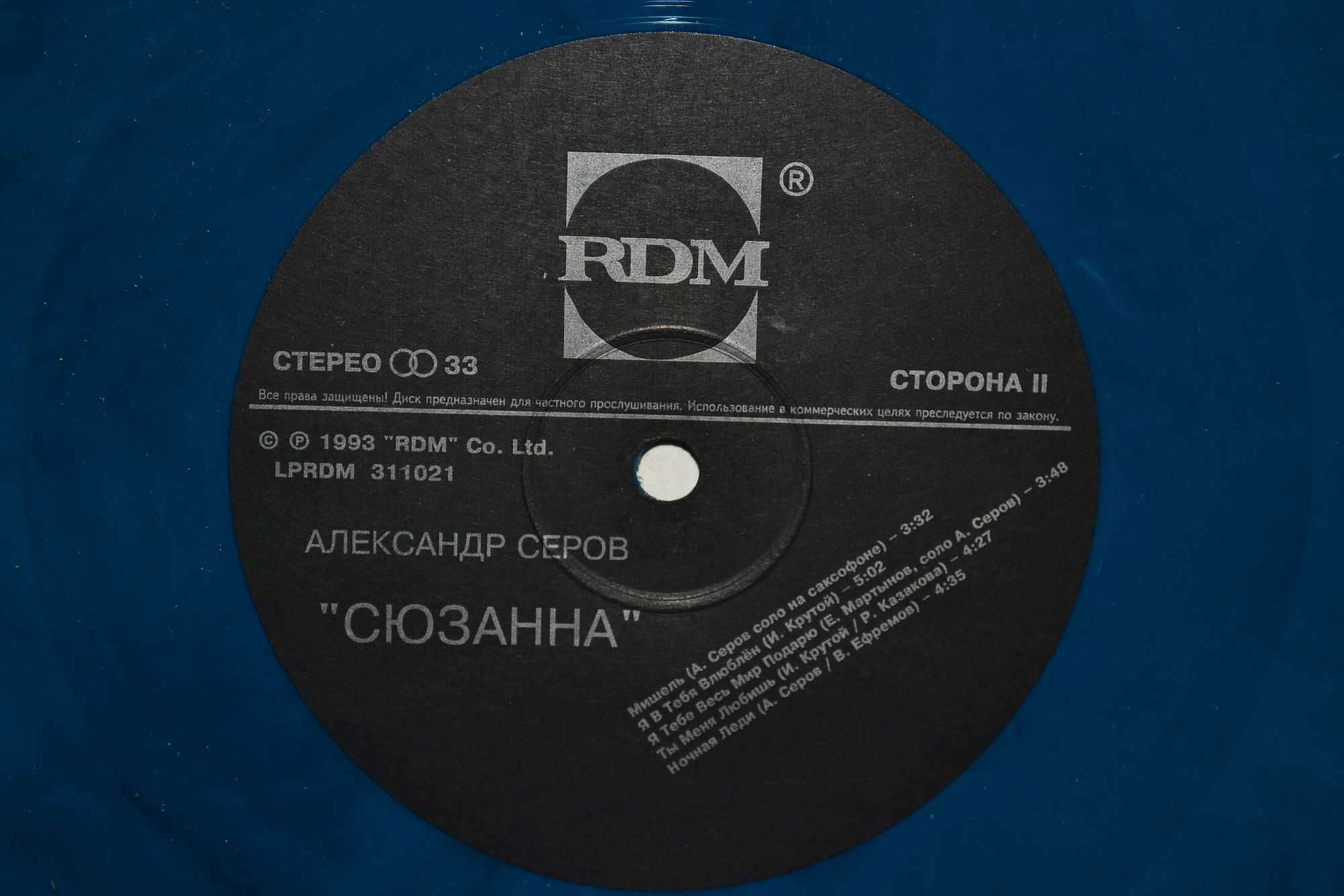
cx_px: 672
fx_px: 3080
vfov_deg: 16.6
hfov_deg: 24.6
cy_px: 448
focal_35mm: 82
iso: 100
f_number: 5.6
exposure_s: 1/60
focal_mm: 55
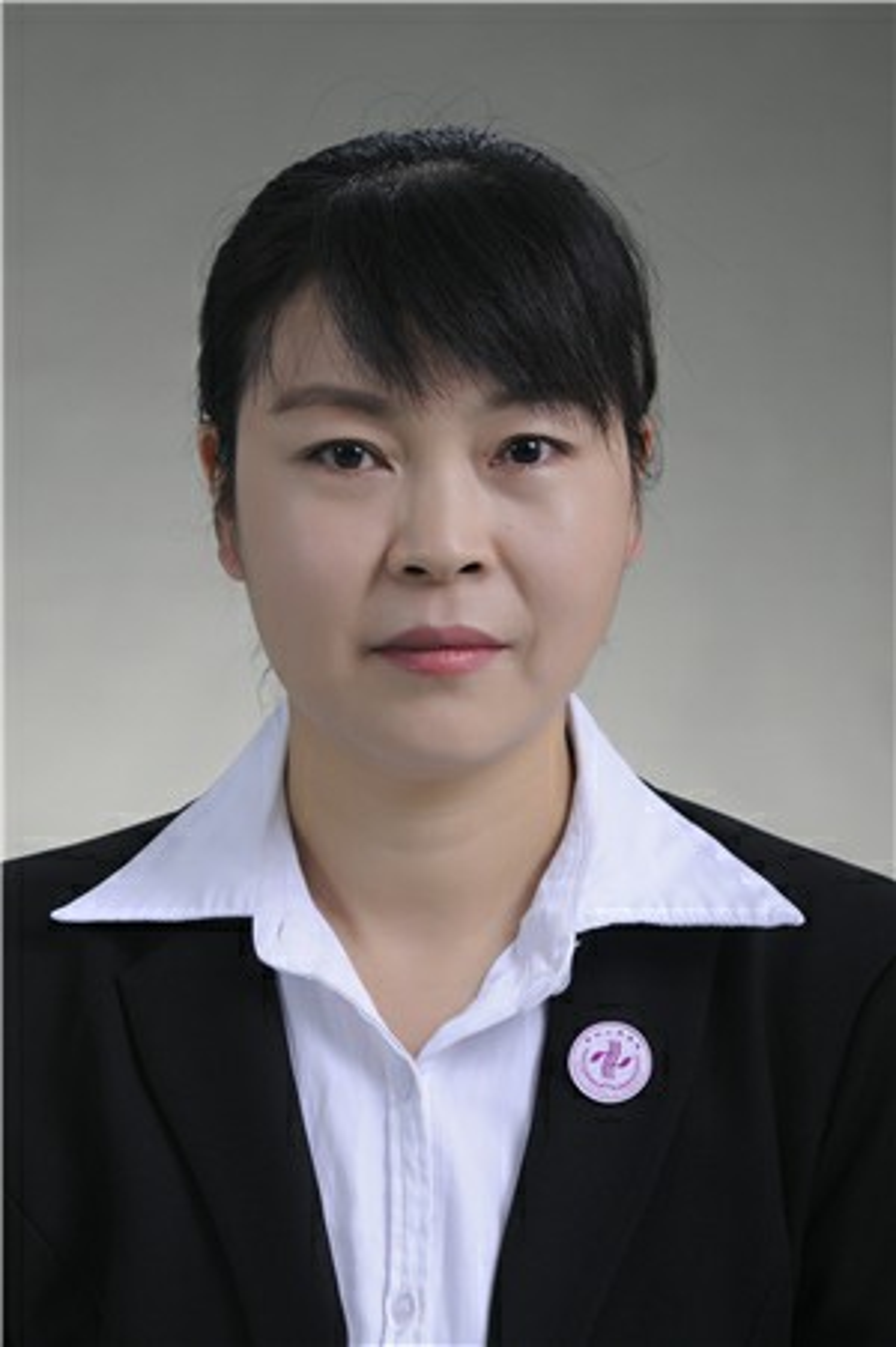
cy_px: 674
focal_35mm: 128
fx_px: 4767
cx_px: 448
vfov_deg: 16.1
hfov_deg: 10.7
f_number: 5.6
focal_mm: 85
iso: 160
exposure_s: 1/125
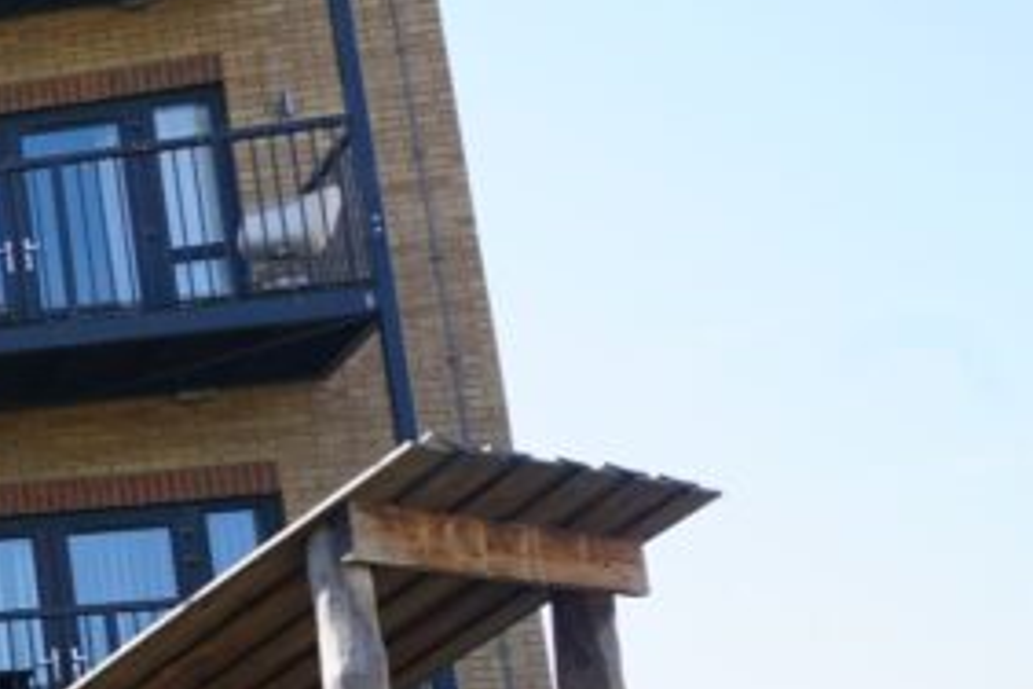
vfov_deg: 19.6
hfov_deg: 19.0
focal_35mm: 68
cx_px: -1007
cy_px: 643
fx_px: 1951
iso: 100
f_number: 9
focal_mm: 16
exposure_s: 1/80
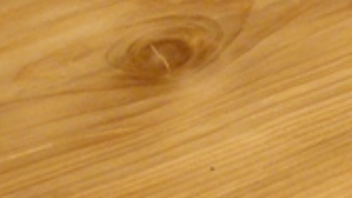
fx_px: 1858
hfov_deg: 10.1
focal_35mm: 199
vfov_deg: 5.9
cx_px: 695
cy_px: -286
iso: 200
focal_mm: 6
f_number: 2.8
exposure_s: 1/5
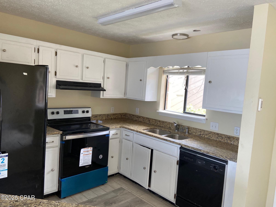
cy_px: 104
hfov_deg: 67.3
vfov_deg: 53.1
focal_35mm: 26
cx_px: 138
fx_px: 207
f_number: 1.8
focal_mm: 4.25
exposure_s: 1/121
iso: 125
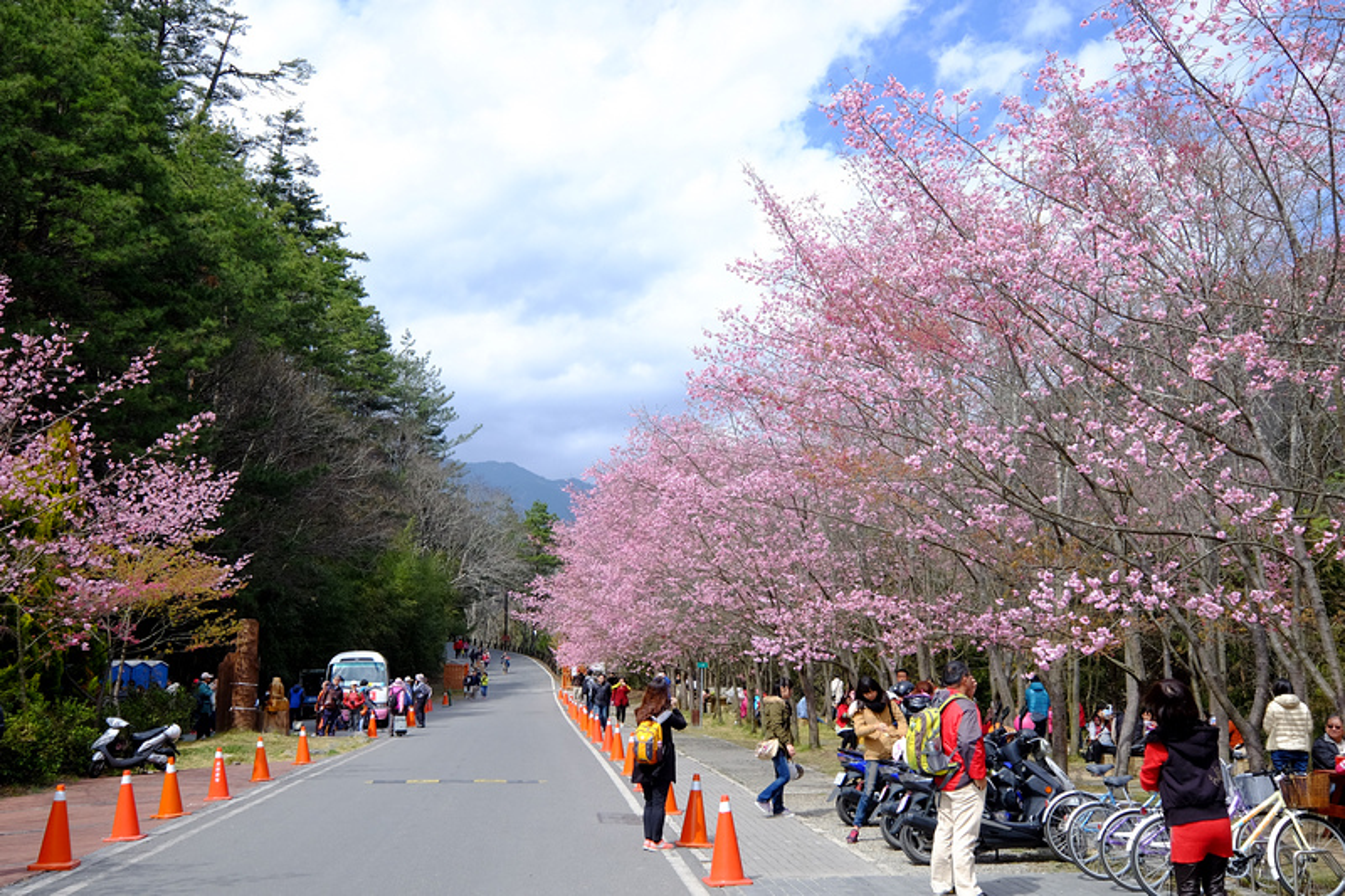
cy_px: 448
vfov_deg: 36.9
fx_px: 1345
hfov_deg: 53.1
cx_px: 672
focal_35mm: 36
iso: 400
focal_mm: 24
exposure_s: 1/150
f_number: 9
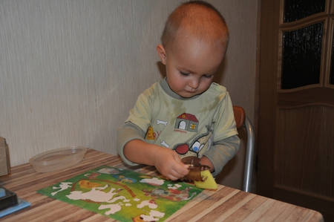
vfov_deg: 36.8
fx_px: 334
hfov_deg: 53.2
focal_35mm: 36
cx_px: 167
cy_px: 111
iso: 500
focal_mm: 24
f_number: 4.5
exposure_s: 1/60
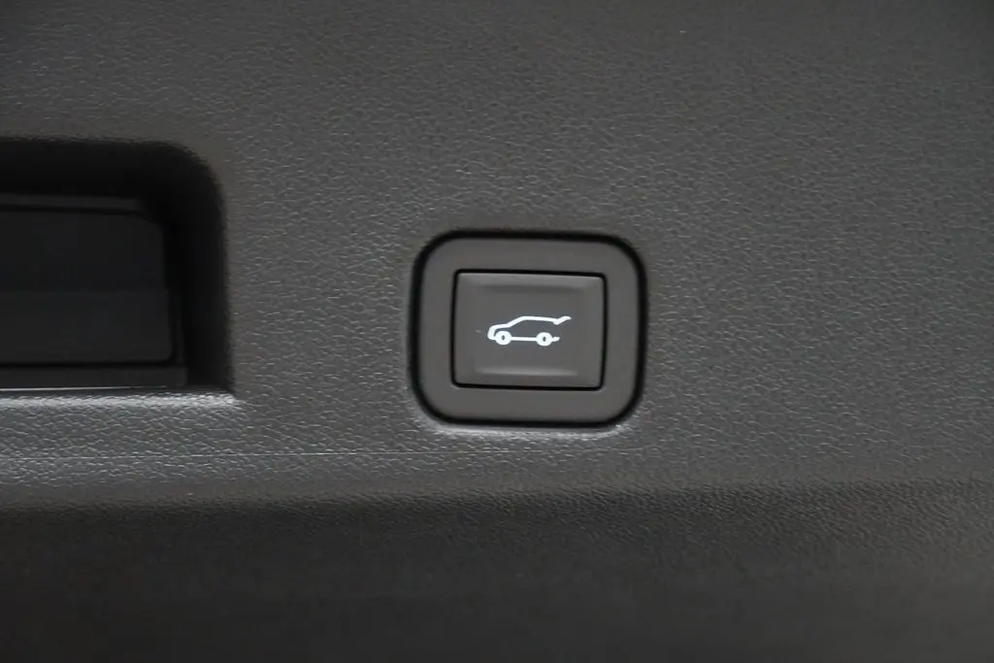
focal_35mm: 105
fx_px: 2899
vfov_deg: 13.0
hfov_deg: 19.5
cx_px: 497
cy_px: 332
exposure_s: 1/25
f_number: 5.6
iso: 6400
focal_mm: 70
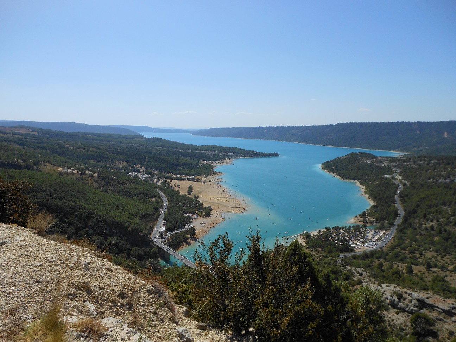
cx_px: 228
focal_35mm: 25
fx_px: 329
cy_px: 171
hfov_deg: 69.4
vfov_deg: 54.9
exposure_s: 1/1500
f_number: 3.2
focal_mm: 4.5
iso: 80
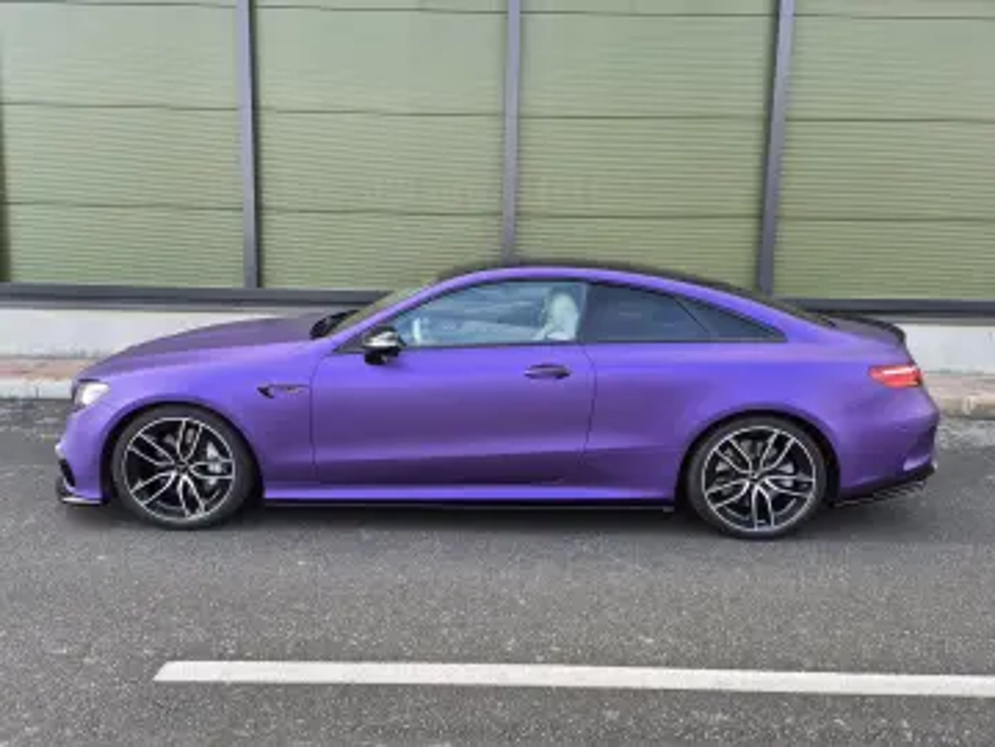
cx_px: 498
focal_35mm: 23
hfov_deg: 73.9
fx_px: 661
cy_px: 374
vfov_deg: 58.9
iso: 40
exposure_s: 1/182
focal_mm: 5.4
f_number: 1.8
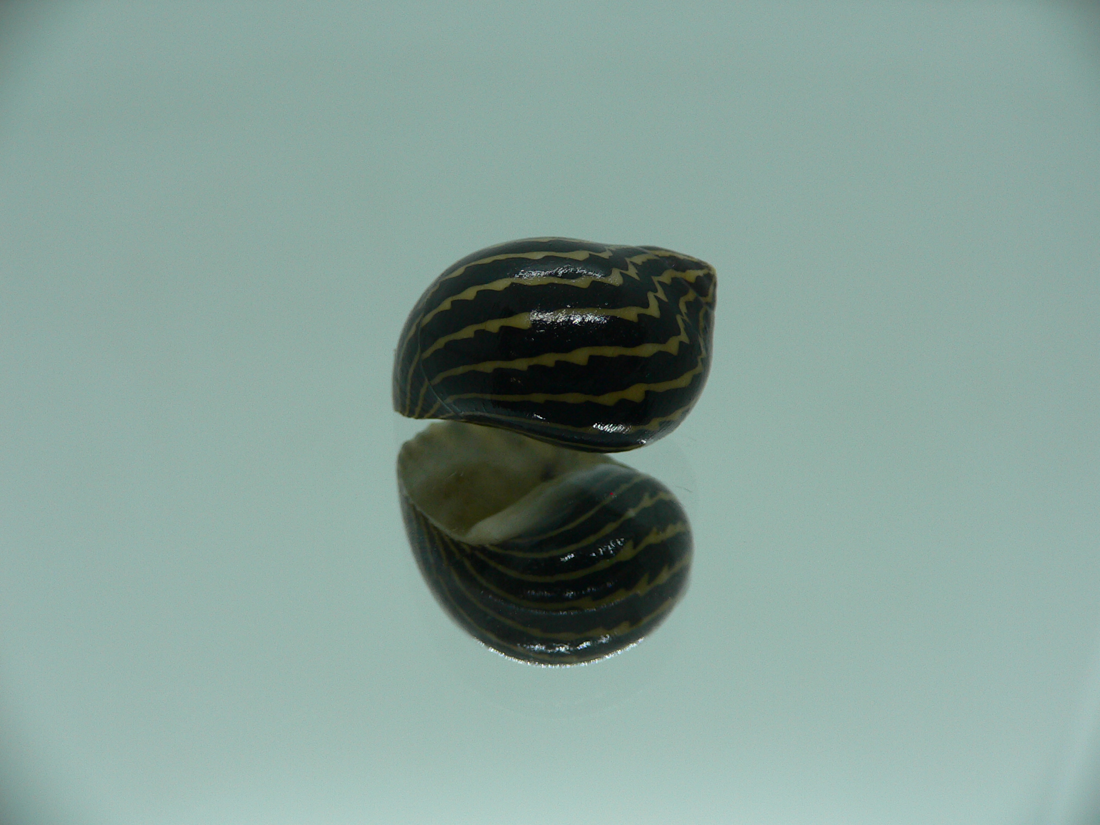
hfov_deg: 52.6
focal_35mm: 35
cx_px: 550
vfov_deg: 40.7
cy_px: 412
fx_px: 1112
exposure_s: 1/60
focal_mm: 4.6
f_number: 2.8
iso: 80
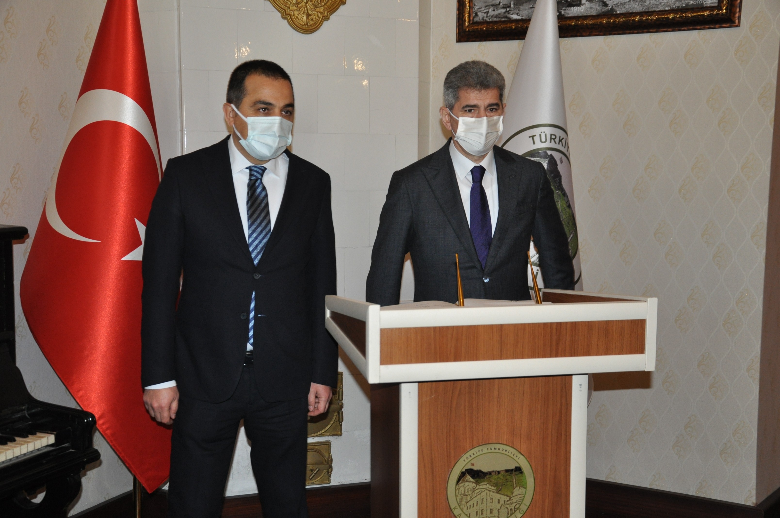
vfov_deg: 29.8
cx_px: 390
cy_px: 259
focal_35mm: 45
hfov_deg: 43.7
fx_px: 974
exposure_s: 1/60
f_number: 4.2
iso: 800
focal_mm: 30
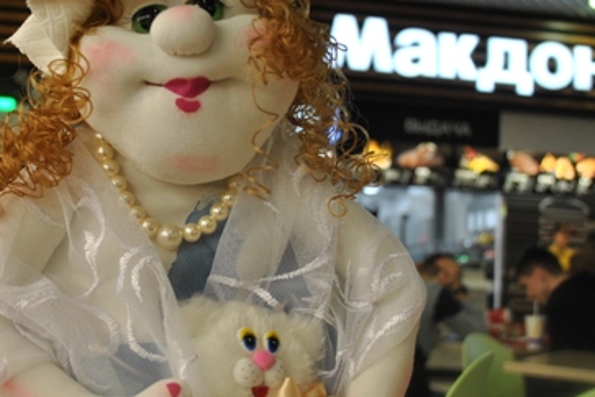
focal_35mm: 53
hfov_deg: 36.9
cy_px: 200
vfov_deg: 25.5
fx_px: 876
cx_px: 170
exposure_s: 1/40
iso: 200
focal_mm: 20
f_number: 3.8
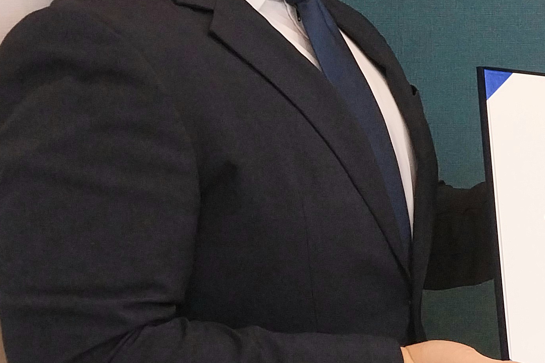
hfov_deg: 22.7
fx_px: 1211
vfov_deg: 16.7
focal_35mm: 80
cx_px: 700
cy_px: -8
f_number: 1.8
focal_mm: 4
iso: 125
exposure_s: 1/60.2
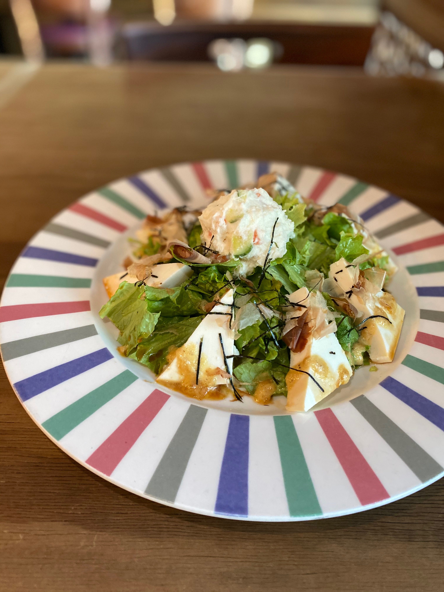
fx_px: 445
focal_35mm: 26
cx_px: 222
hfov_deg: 53.1
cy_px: 296
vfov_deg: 67.3
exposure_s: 1/60
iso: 320
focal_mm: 4.25
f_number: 1.8
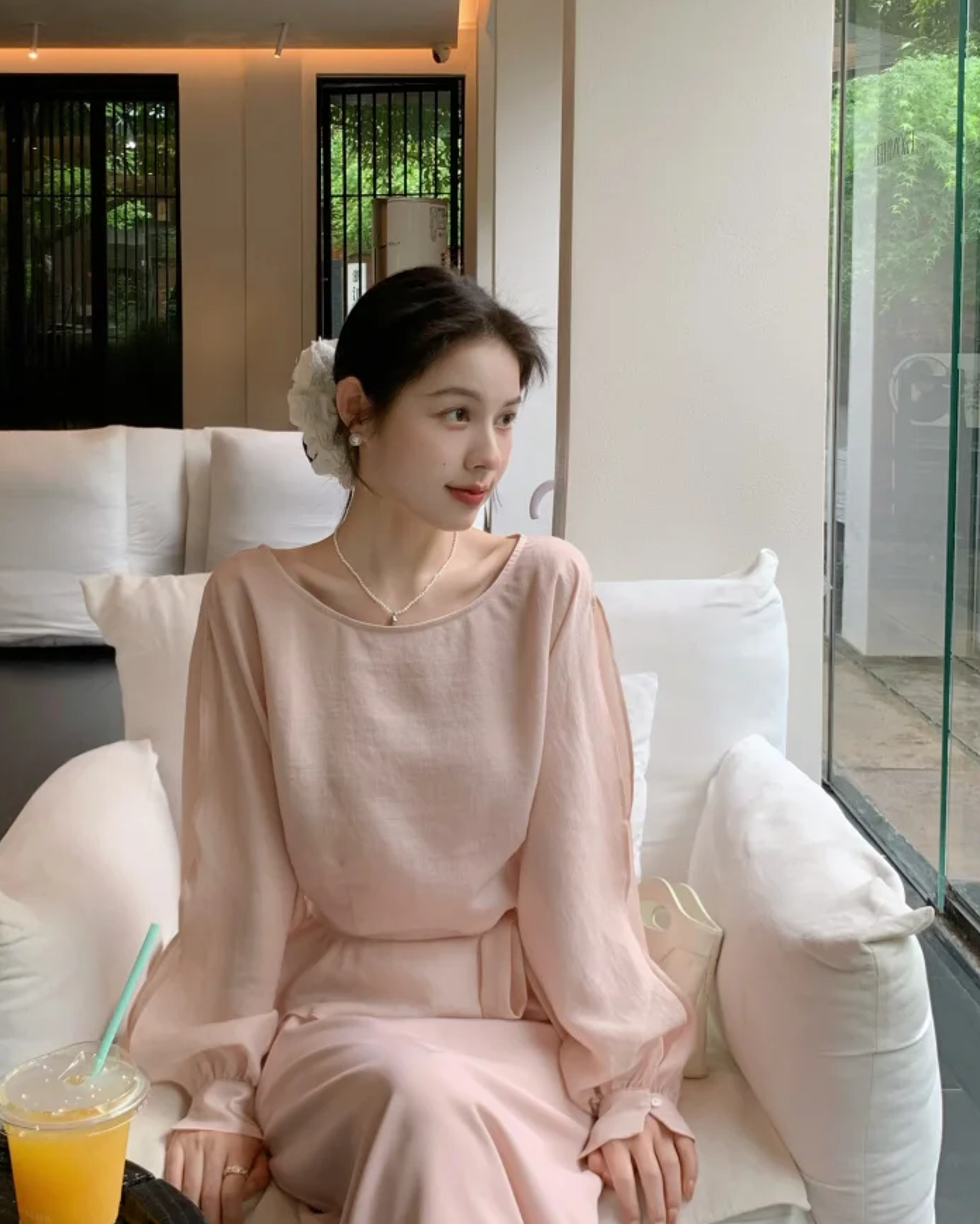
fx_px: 1523
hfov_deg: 35.5
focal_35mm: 42
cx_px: 368
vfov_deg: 43.3
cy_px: 429
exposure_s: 1/121
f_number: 1.8
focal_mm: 4.25
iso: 32
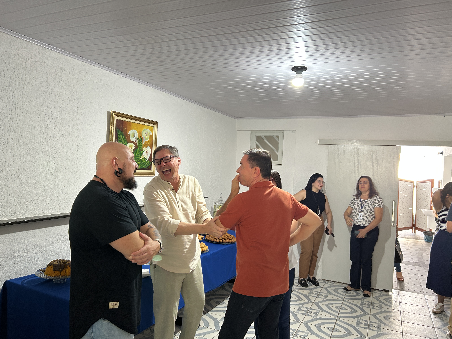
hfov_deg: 67.3
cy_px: 170
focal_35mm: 26
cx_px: 226
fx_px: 339
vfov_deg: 53.1
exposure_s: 1/60
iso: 125
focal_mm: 5.7
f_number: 1.5
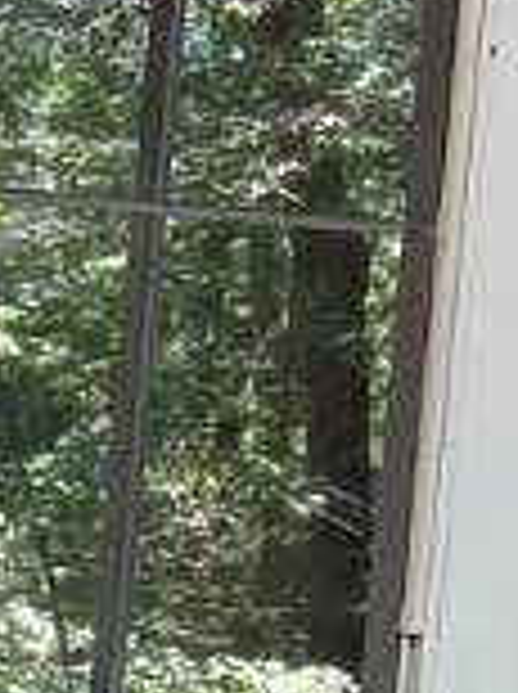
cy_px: 796
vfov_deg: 13.8
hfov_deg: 9.6
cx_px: -626
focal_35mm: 140
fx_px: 2801
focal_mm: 3.99
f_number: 1.8
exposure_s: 1/120
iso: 40
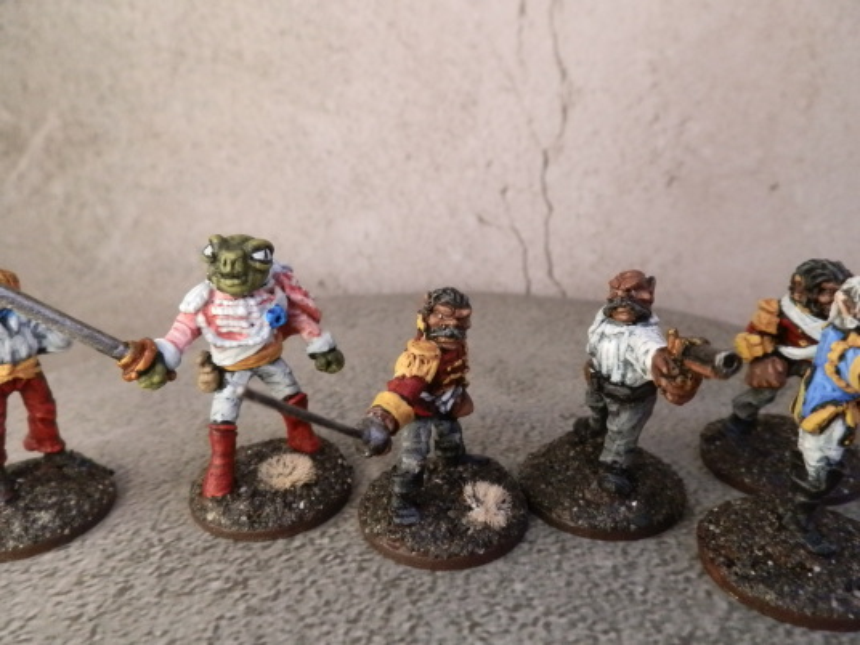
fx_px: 696
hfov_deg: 63.4
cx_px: 430
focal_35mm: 28
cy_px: 322
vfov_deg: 49.7
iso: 400
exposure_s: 1/125
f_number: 3.1
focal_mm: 5
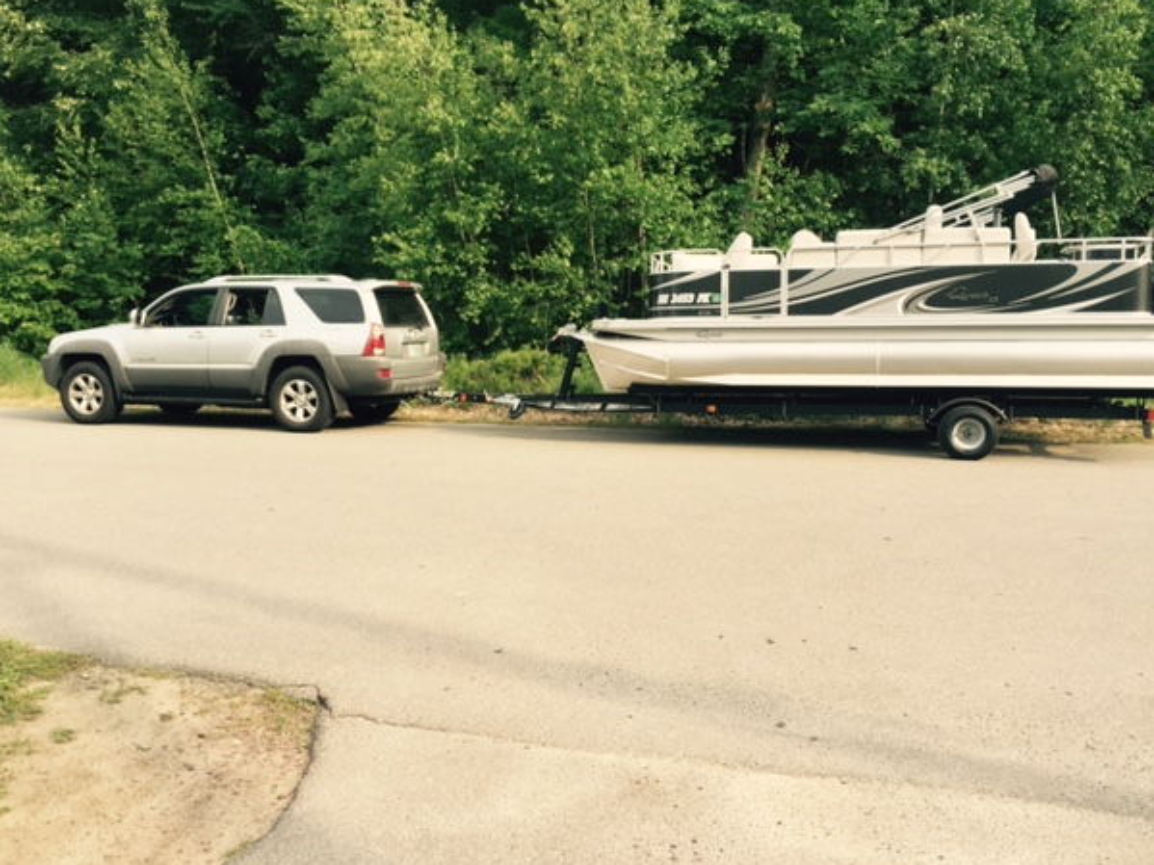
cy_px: 439
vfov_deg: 45.4
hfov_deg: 58.3
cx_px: 601
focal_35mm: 31
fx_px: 1033
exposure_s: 1/628
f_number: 2.2
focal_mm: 4.15
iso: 32
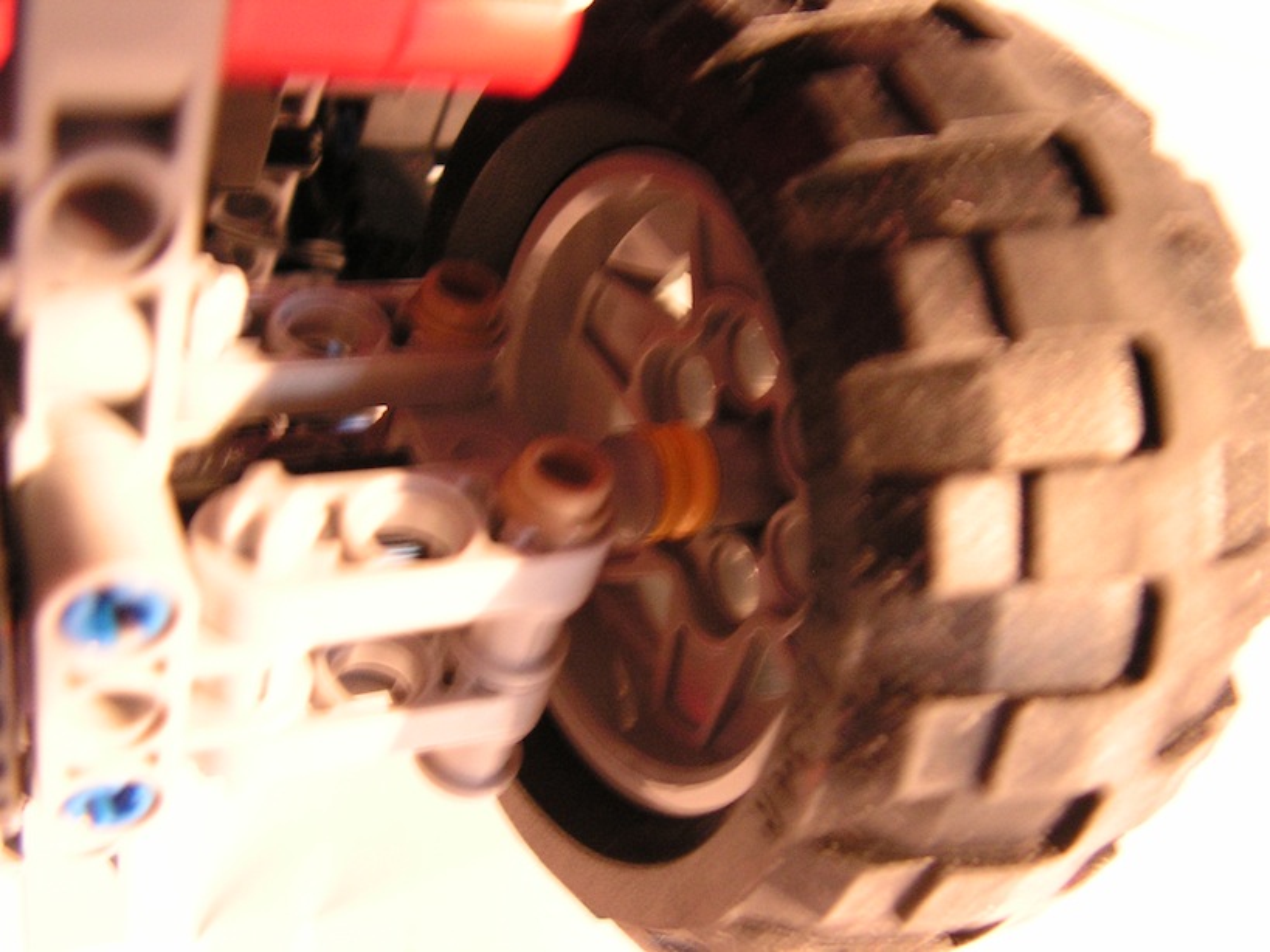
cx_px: 635
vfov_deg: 39.6
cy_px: 476
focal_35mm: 36
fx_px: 1321
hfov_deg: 51.4
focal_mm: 6
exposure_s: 1/6
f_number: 3.2
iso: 200
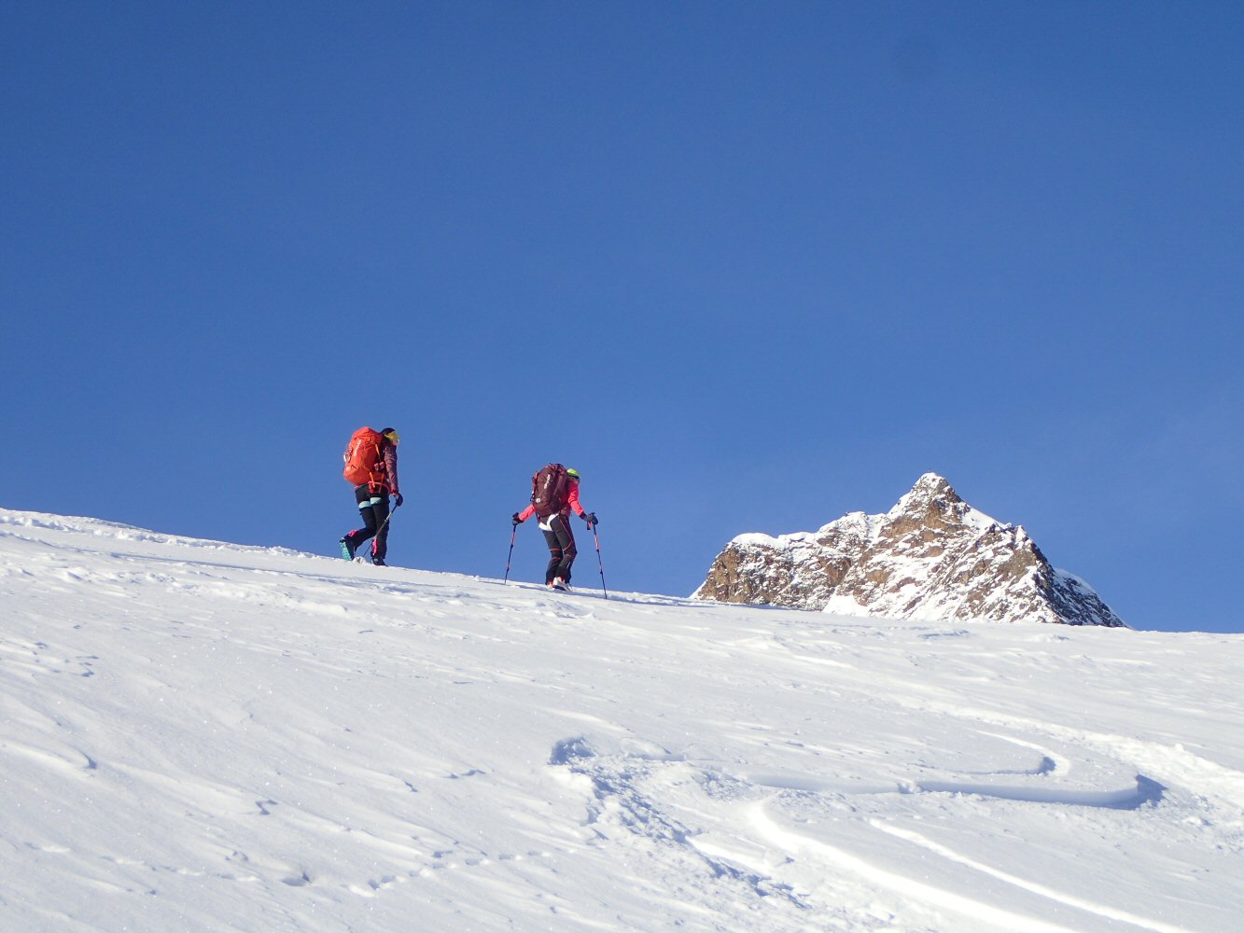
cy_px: 466
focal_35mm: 74
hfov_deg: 26.3
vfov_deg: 19.9
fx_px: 2660
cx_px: 622
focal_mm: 13.47
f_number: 5.6
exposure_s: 1/400
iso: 100
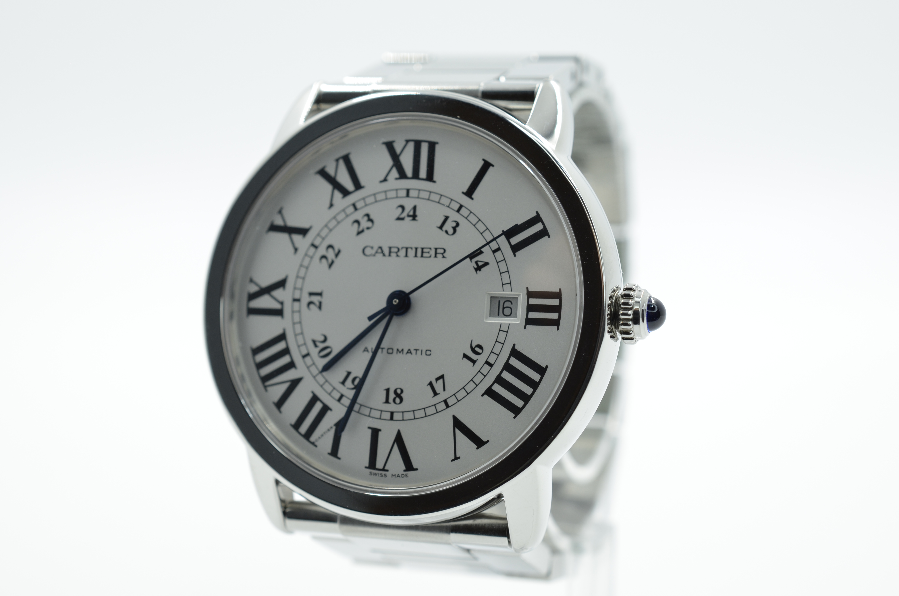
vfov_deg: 22.5
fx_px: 1495
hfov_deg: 33.5
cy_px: 298
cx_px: 450
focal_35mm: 60
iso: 250
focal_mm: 40
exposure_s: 1/50
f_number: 8
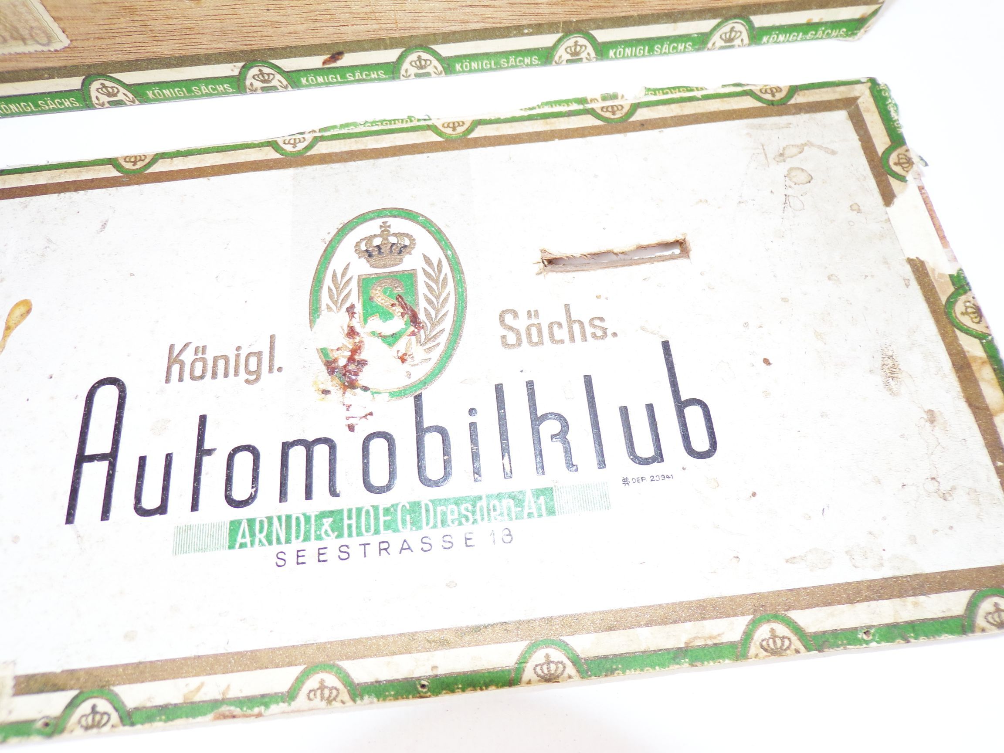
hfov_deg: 71.6
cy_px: 376
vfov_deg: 56.8
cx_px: 502
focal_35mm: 24
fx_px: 696
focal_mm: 4.3
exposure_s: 1/56
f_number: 3
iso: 80
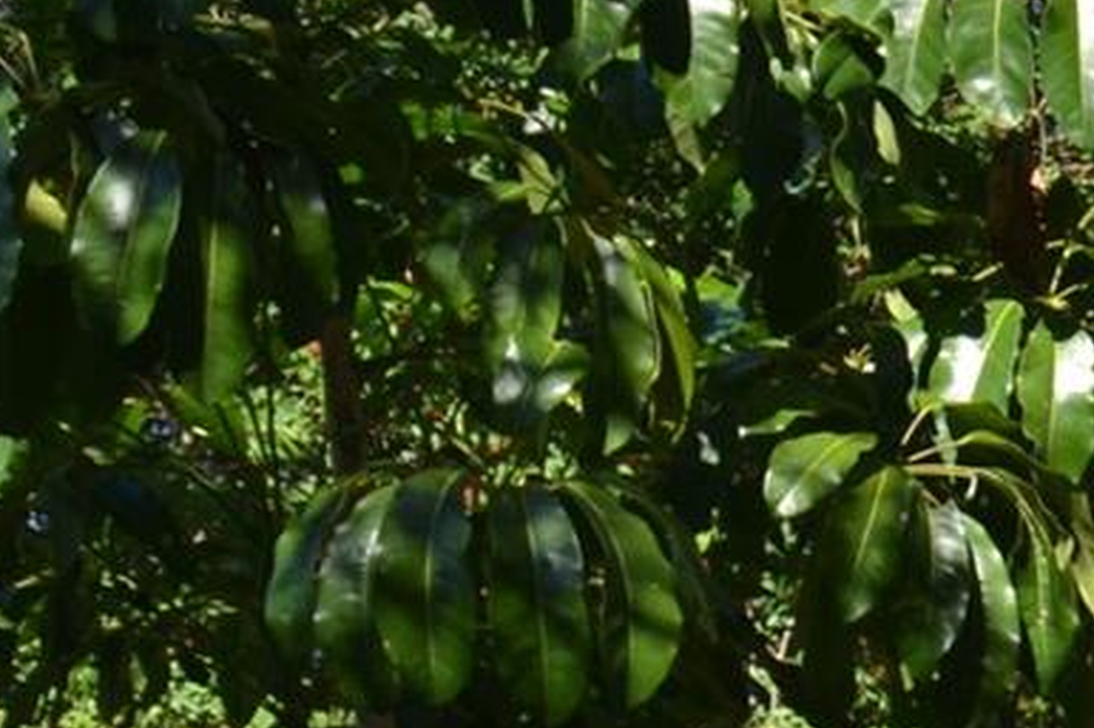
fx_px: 3221
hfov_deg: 15.4
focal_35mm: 106
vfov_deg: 11.7
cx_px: 2185
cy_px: 1391
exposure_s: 1/160
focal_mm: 17
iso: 100
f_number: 6.3
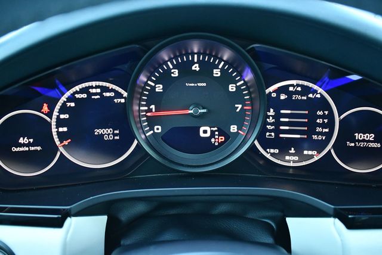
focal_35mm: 36
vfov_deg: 36.9
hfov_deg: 53.1
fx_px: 382
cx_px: 191
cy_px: 128
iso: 1800
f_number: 3.5
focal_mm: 18
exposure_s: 1/125
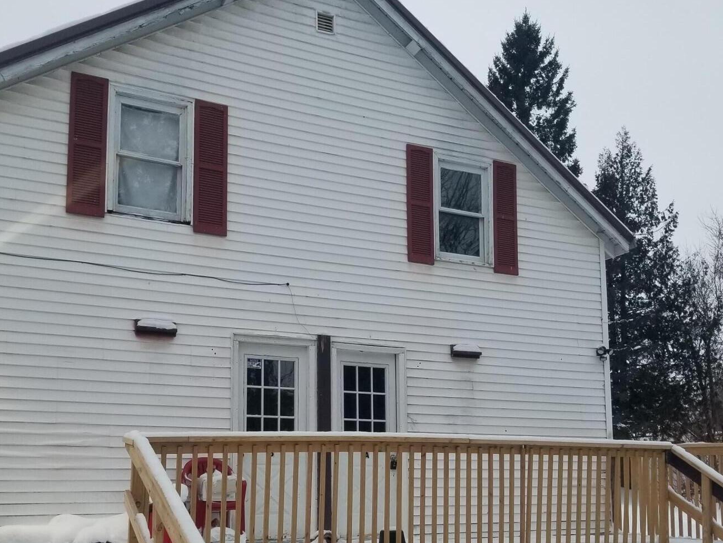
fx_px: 835
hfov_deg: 46.8
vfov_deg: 35.7
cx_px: 350
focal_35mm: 40
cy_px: 354
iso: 80
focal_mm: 4.25
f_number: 1.7
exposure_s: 1/120
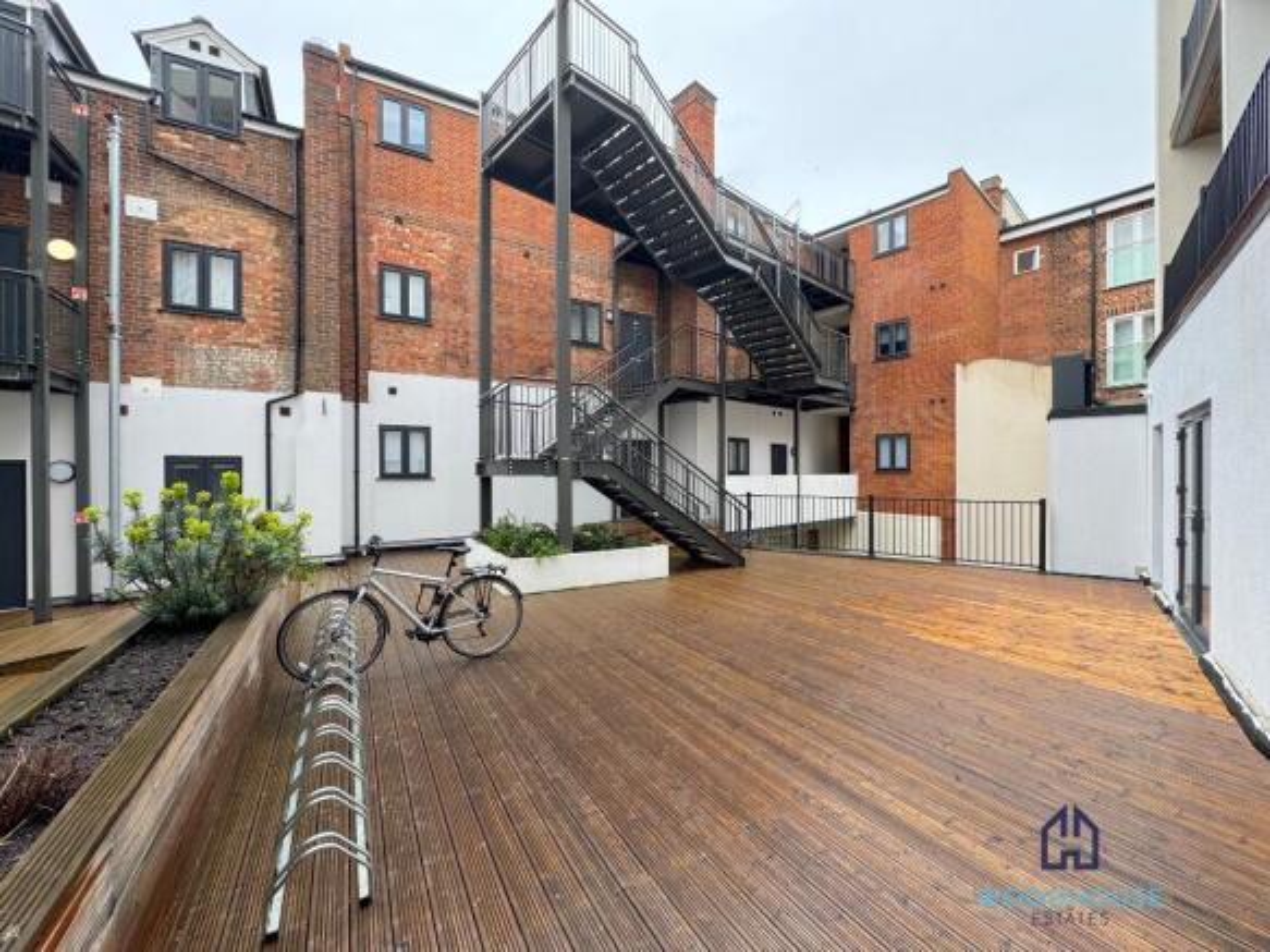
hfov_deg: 102.1
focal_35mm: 14
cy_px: 476
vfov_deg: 85.7
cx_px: 635
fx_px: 514
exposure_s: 1/104
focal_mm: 2.22
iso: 40
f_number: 2.2
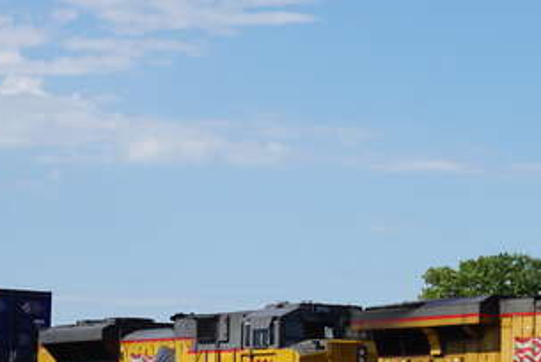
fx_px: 2482
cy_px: 374
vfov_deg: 8.3
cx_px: 484
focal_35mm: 165
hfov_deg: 12.4
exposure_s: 1/200
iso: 100
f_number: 11
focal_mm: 42
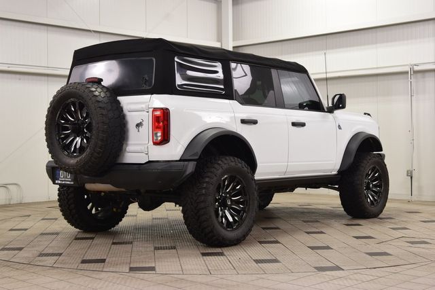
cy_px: 145
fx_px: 689
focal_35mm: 57
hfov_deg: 35.0
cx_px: 218
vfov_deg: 23.8
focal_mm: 38
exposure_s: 1/30
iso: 640
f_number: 7.1
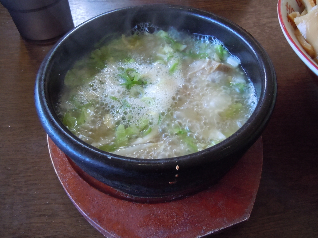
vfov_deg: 42.9
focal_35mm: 33
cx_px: 159
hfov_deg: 55.4
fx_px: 303
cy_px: 119
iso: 800
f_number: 4
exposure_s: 1/80
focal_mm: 5.9
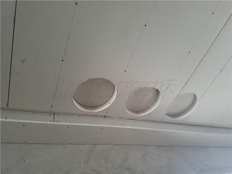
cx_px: 116
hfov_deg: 67.3
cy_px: 87
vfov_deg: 53.1
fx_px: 174
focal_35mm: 26
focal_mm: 4.2
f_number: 1.7
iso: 250
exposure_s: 1/10
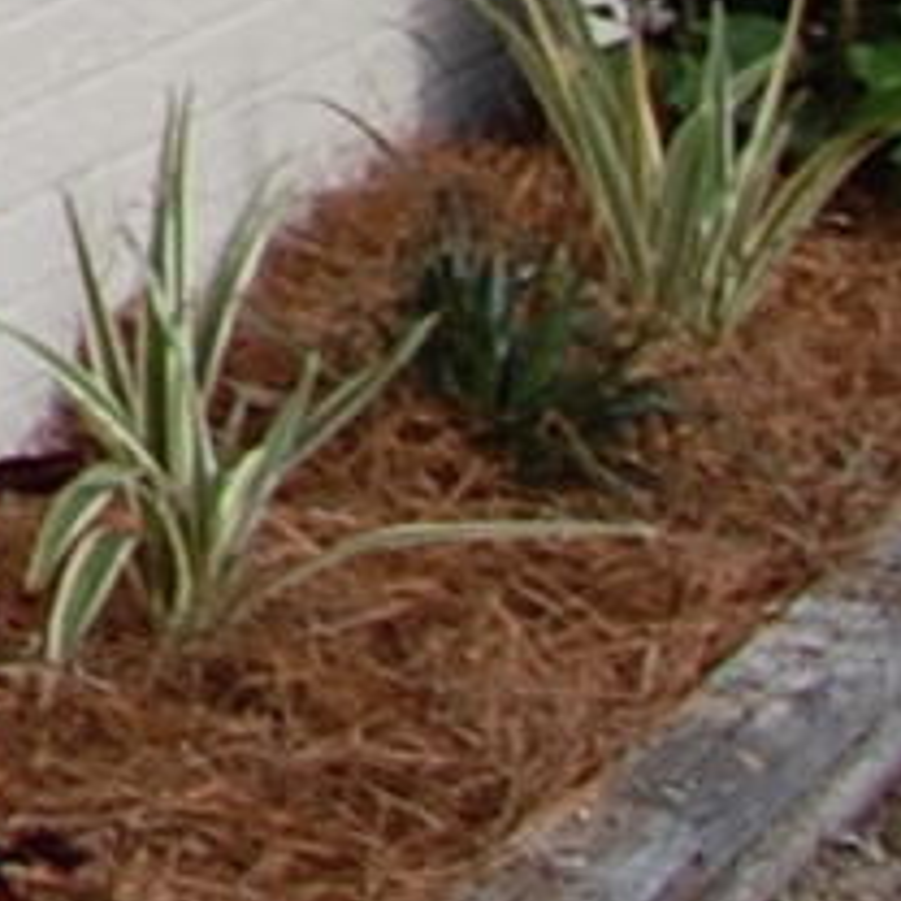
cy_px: -1681
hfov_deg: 5.4
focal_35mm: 248
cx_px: -3630
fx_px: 7303
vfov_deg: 6.5
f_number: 9
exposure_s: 1/320
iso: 200
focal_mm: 18
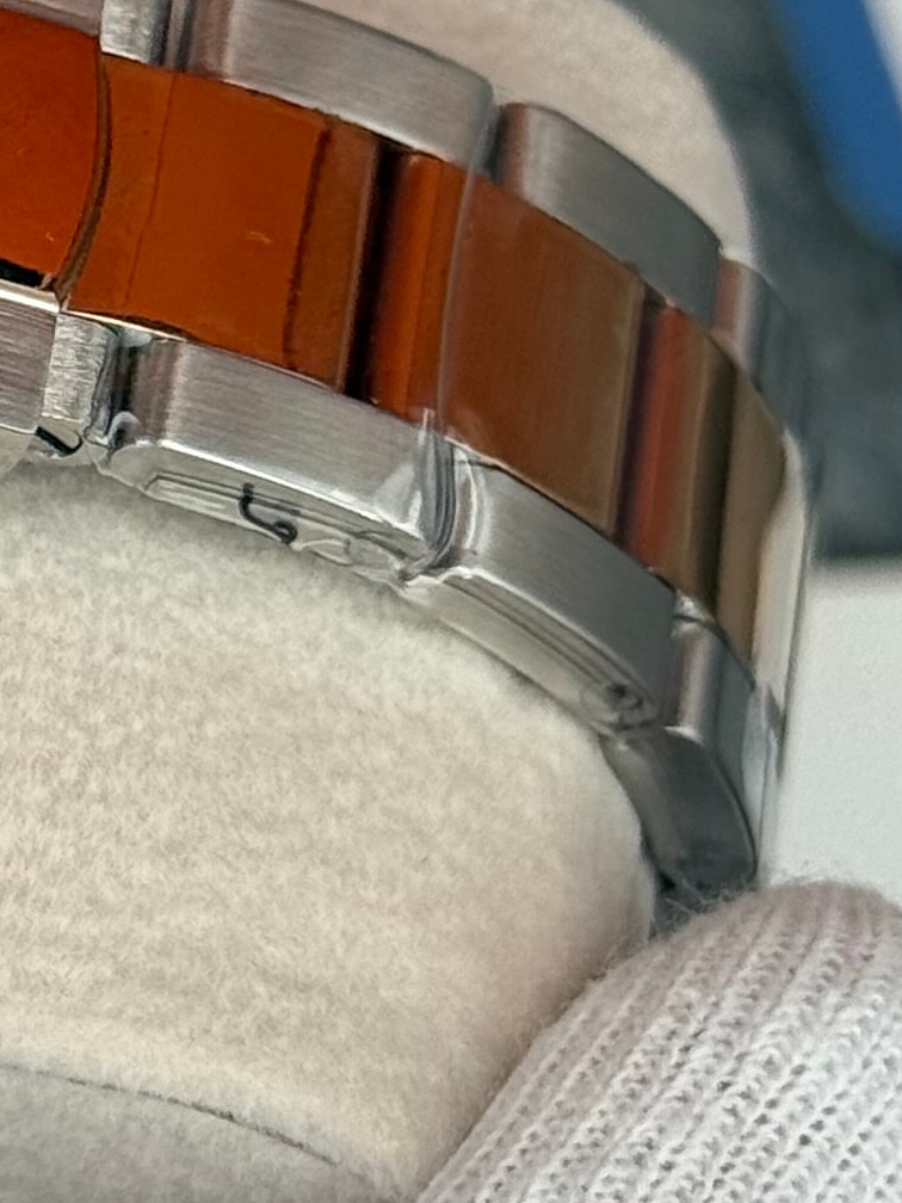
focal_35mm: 192
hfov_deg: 7.6
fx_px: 6671
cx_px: -356
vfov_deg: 10.3
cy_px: 205
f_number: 1.78
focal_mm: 6.76
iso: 64
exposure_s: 1/951
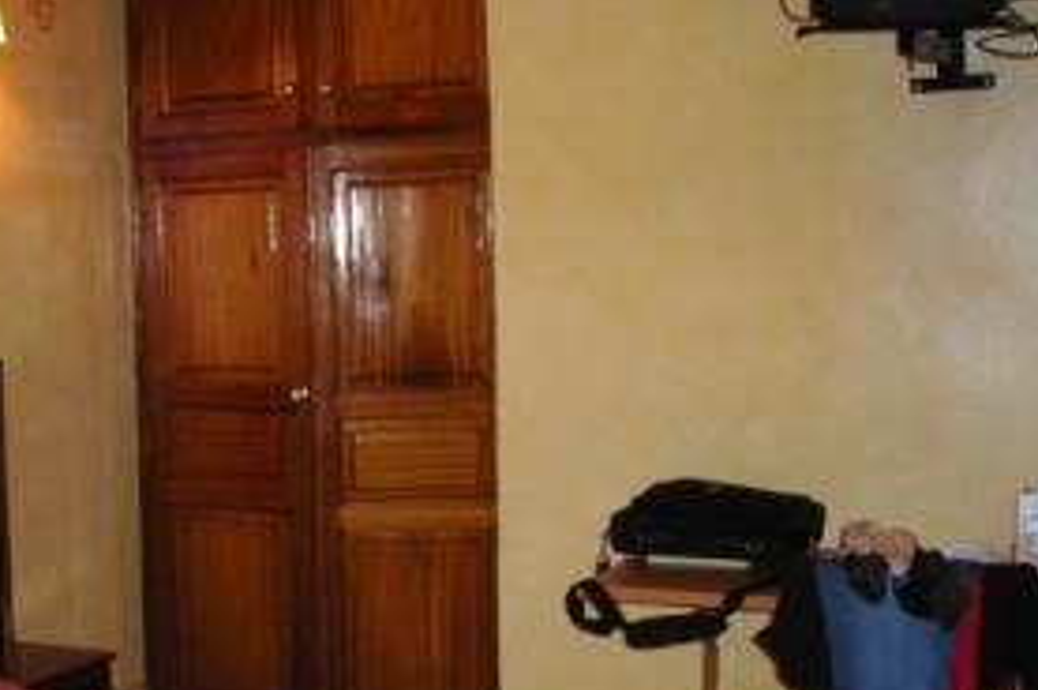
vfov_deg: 21.1
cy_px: 446
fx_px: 1843
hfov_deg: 30.7
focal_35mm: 64
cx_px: 206
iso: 124
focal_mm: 6.3
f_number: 3.2
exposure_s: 1/60.1
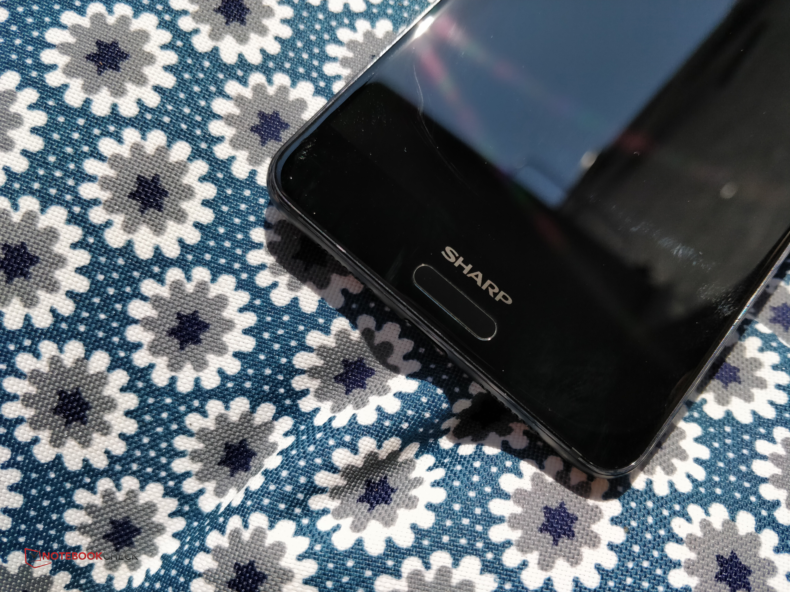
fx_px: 548
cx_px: 395
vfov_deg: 56.8
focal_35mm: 24
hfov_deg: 71.6
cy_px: 296
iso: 250
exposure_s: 1/2927
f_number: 1.7
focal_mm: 4.1
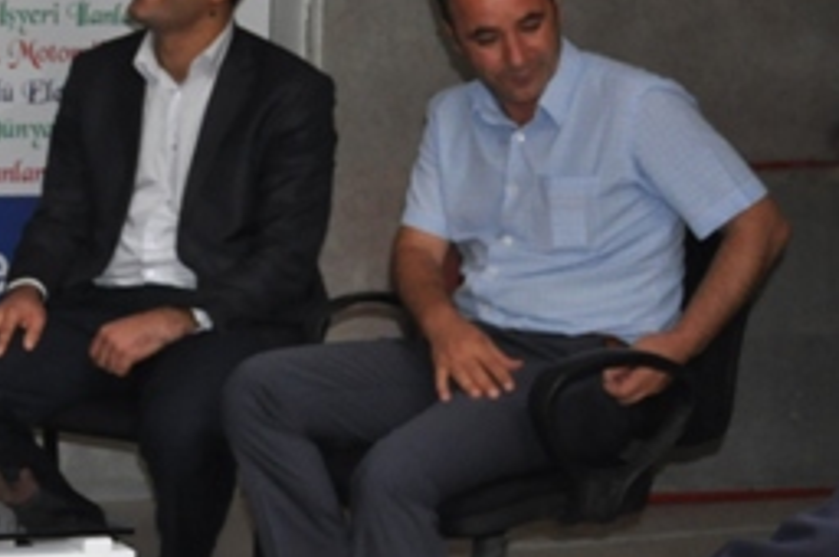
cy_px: 179
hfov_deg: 19.4
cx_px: -203
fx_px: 2294
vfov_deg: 13.8
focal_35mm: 99
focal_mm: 21
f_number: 3.8
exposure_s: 1/60
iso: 800
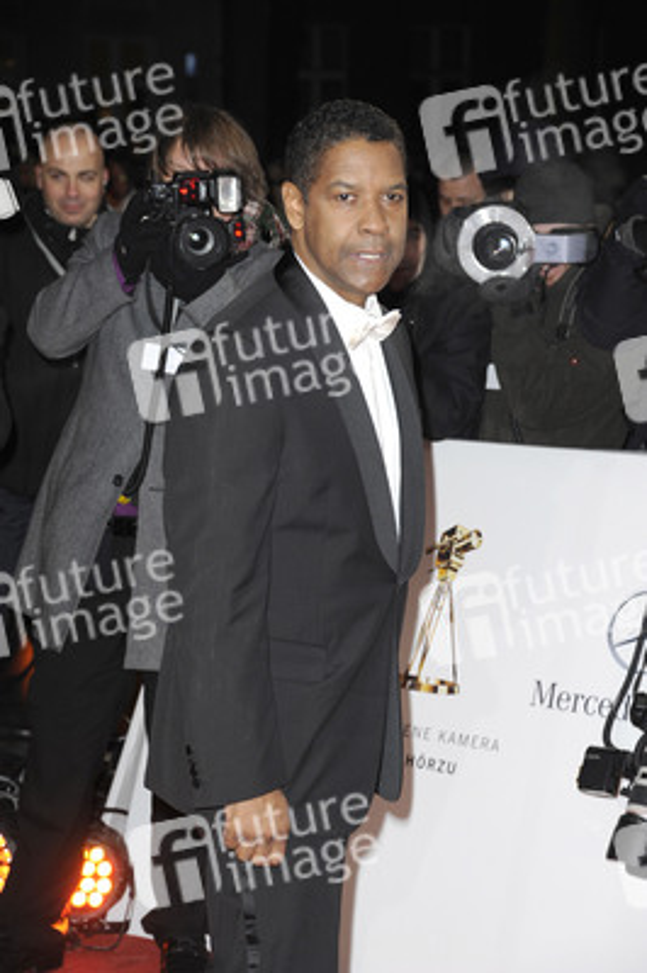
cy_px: 486
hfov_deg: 13.0
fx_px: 2835
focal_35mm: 105
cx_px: 324
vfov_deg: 19.5
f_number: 6.3
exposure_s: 1/200
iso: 1000
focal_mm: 105
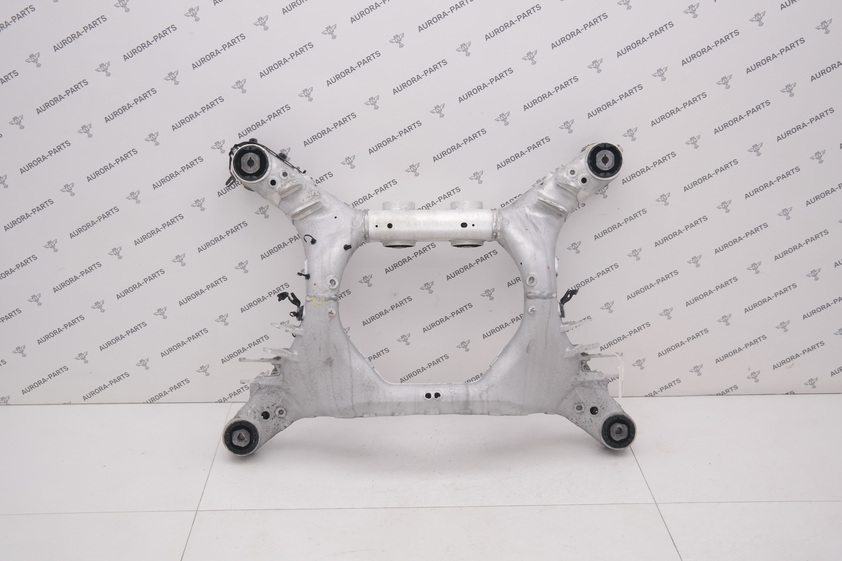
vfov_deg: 32.6
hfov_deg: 47.4
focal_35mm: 41
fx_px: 959
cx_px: 421
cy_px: 280
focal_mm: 27
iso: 200
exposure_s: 1/100
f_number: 4
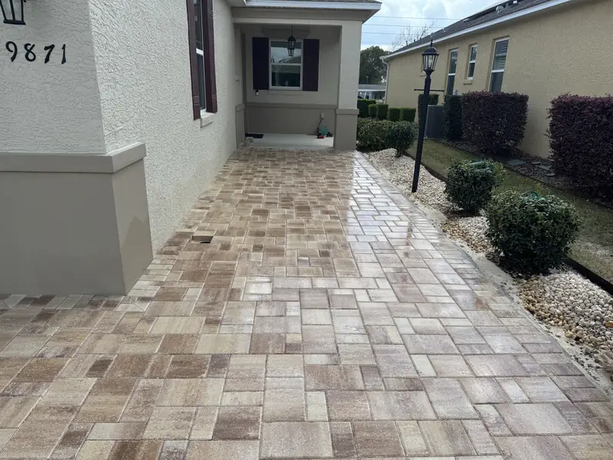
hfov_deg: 71.6
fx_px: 425
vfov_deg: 56.8
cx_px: 306
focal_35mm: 24
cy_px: 230
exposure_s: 1/3413
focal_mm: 6.76
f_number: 1.78
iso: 80
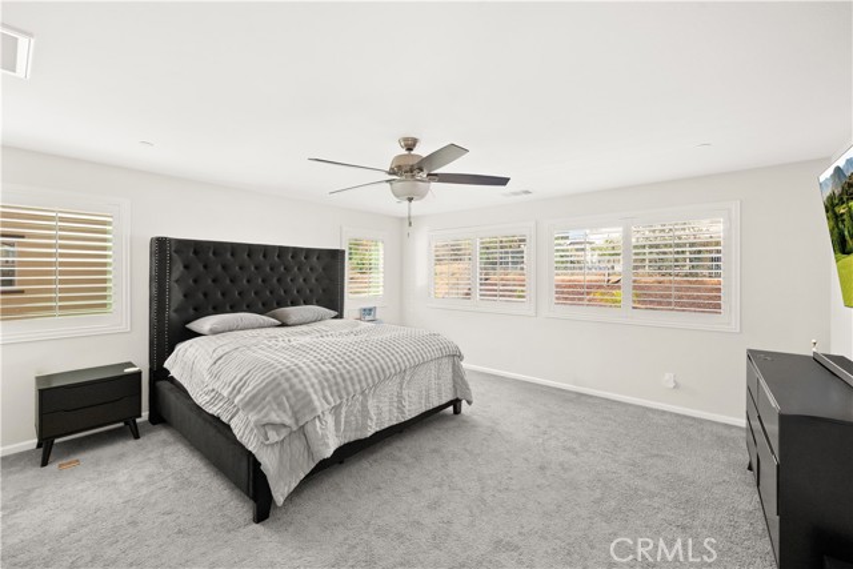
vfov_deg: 81.2
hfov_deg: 104.2
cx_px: 426
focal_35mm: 14
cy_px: 284
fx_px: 332
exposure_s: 1/40
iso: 1000
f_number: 8
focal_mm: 14
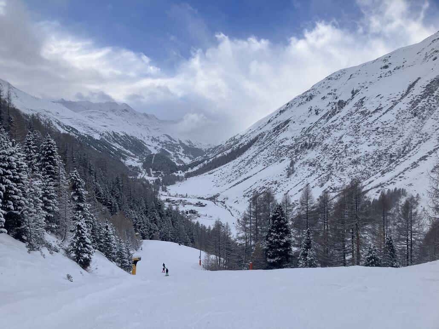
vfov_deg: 49.8
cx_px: 220
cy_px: 164
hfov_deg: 63.4
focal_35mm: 28
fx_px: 355
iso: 32
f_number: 1.8
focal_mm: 3.99
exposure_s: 1/3247
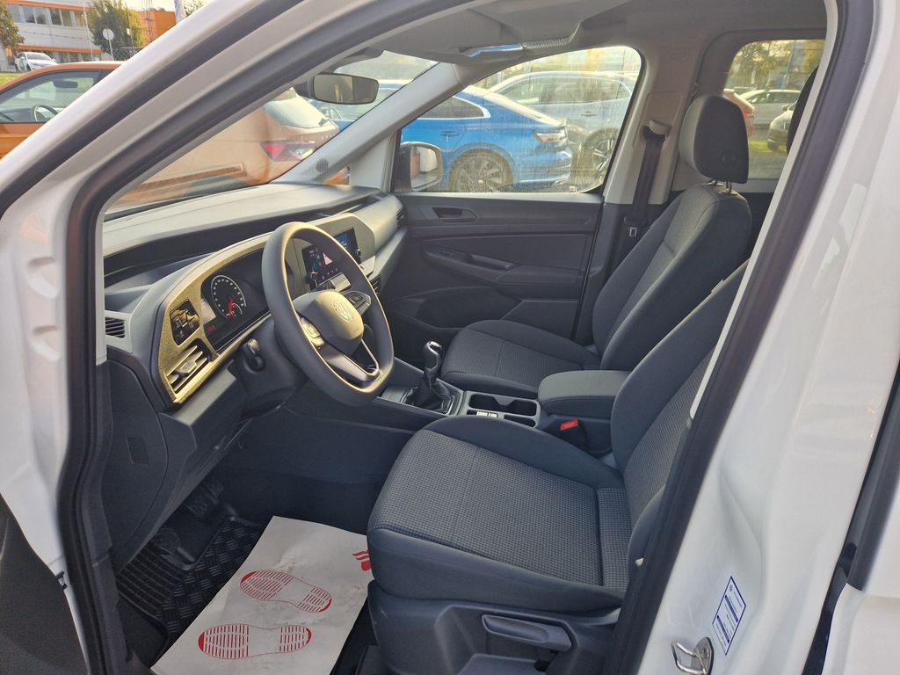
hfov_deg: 73.9
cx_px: 450
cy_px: 338
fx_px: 598
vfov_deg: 58.9
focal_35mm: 23
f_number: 1.8
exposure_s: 1/180
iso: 50
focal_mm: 5.4
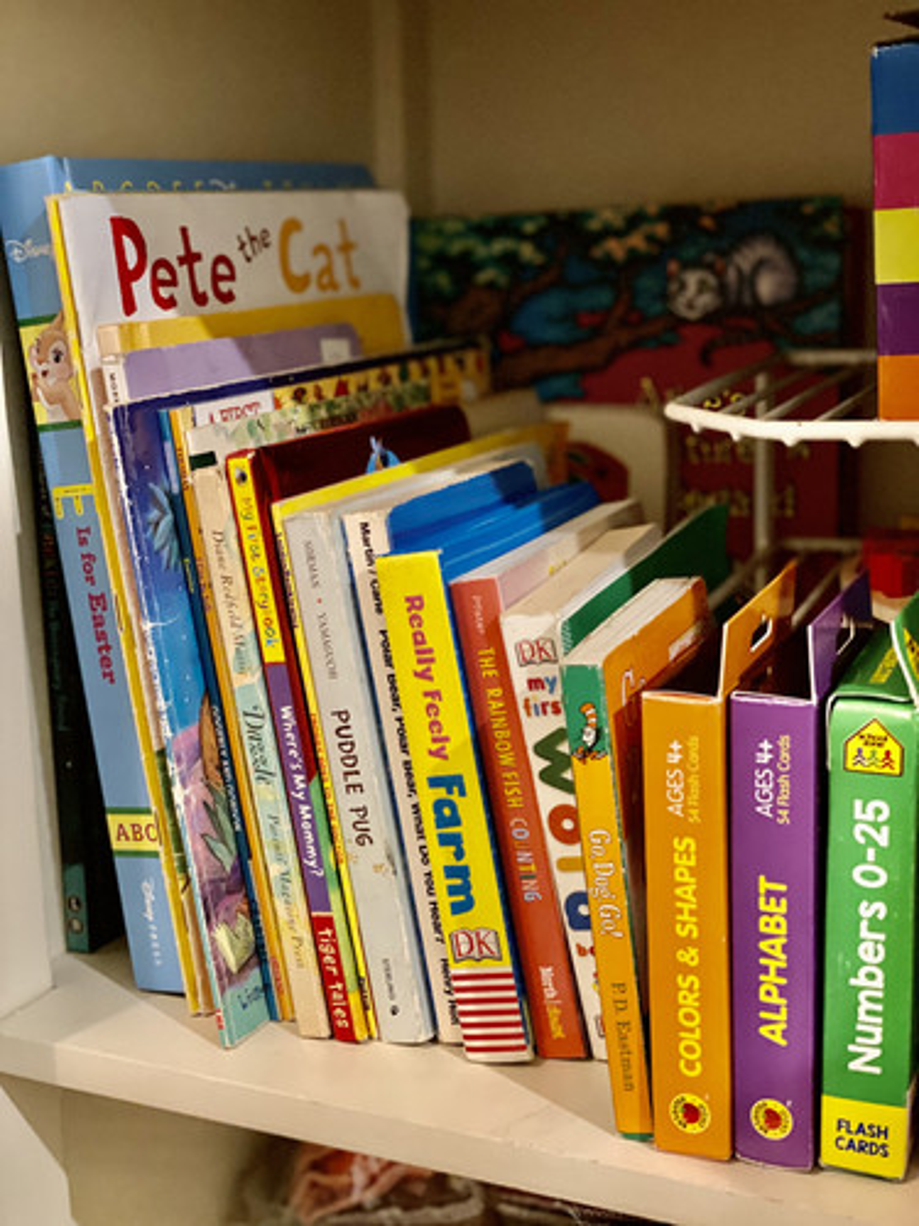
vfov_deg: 36.8
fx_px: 1841
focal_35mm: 52
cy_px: 613
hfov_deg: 28.0
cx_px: 460
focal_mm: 6
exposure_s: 1/20
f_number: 2
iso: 400
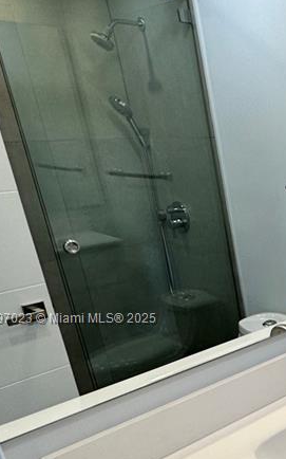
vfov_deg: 47.1
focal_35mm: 41
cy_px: 319
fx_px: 512
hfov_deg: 24.0
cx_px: 438
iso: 64
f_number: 2.2
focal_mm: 2.22
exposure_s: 1/120
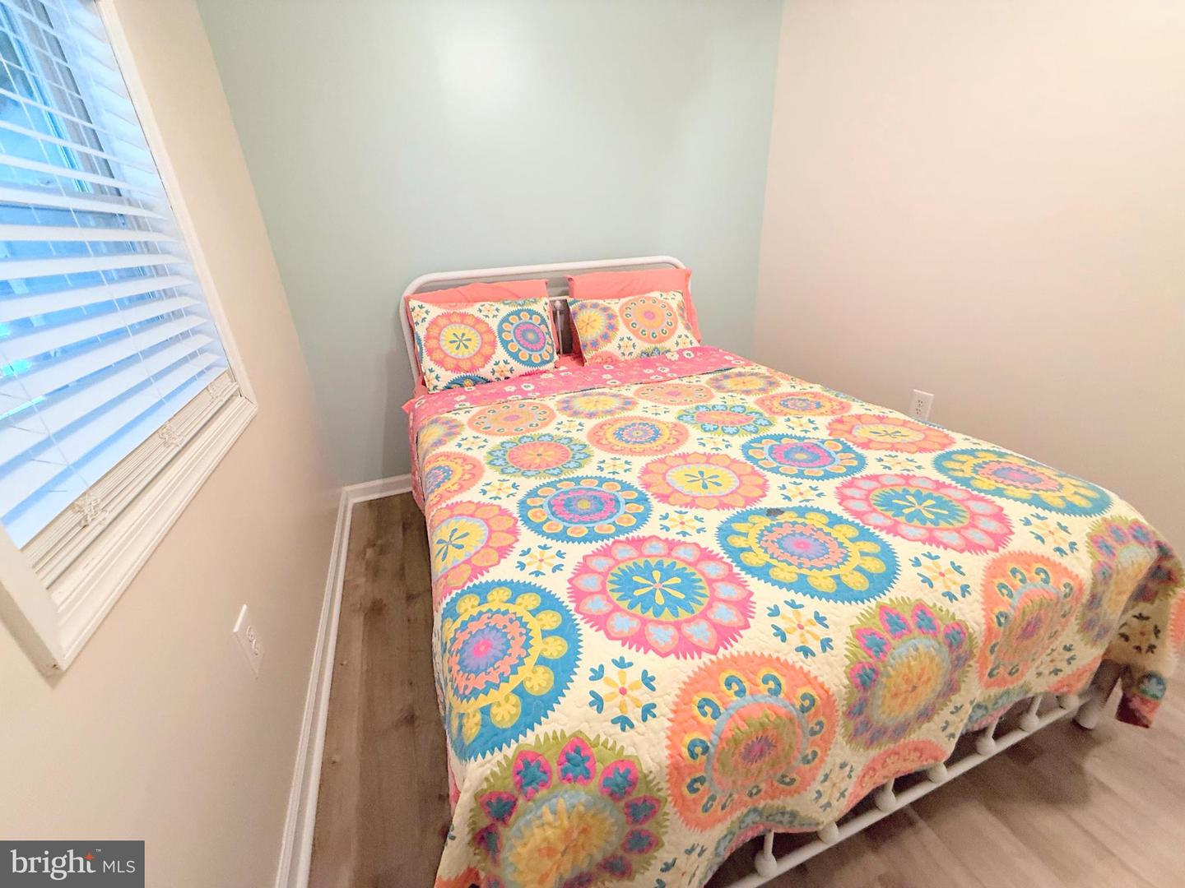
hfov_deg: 102.1
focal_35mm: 14
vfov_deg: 85.7
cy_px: 444
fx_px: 479
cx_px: 592
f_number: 2.2
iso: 400
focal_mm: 2.22
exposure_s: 1/60
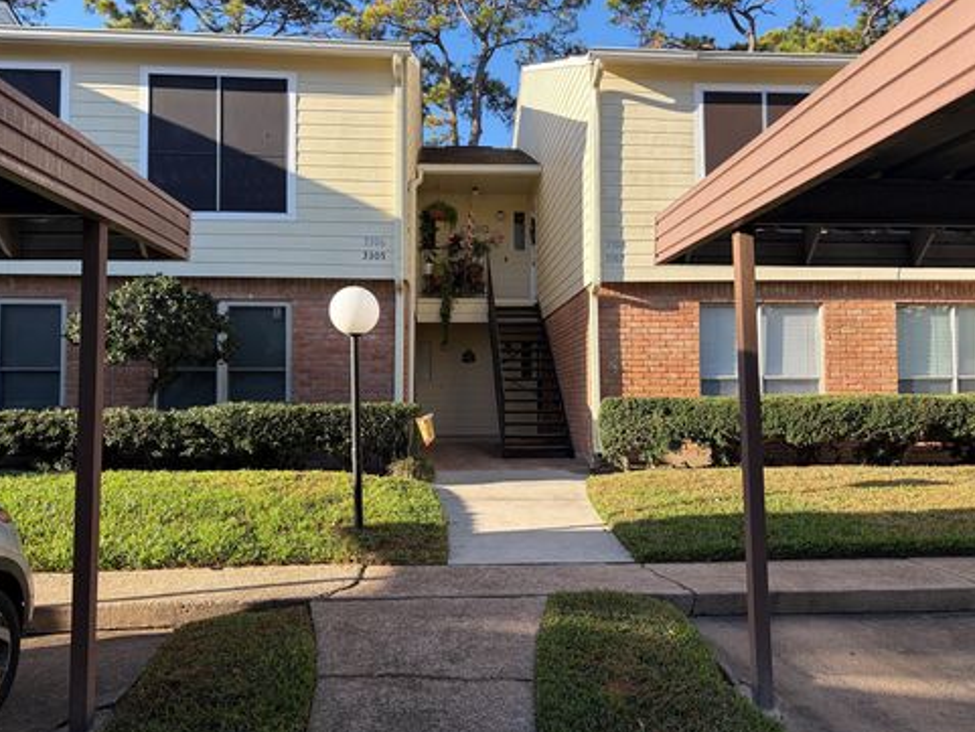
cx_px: 493
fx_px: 761
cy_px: 364
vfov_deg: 51.4
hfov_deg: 65.3
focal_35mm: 27
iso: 50
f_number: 1.6
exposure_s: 1/907
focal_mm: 5.96
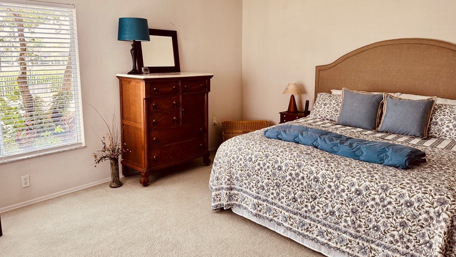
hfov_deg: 69.9
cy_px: 97
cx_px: 227
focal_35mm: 27
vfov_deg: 42.6
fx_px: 326
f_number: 1.78
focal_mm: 6.76
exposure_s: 1/83
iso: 200
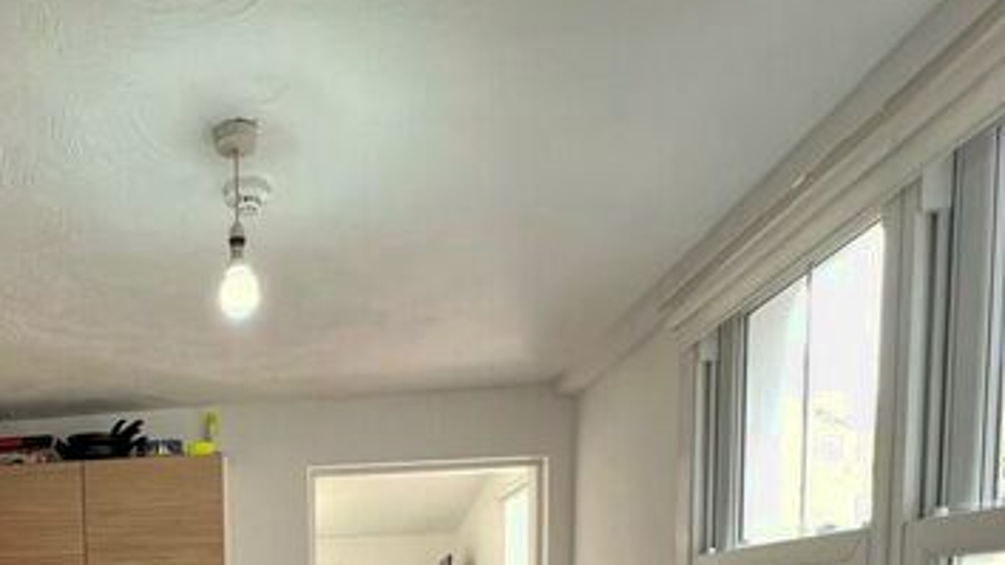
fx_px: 746
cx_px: 193
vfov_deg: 33.6
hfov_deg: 61.9
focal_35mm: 28
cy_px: 680
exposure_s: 1/50
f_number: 1.8
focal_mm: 1.57
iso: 125
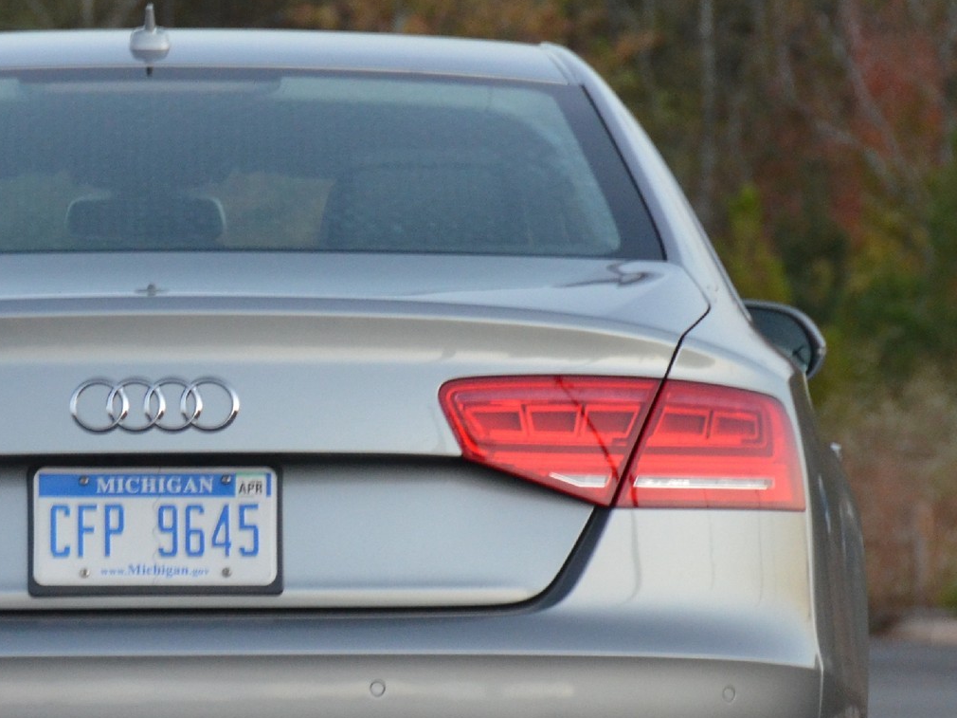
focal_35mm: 374
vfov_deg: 4.0
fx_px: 10342
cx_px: 186
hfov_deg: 5.3
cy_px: 461
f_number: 5.3
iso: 1600
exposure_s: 1/40
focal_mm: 105
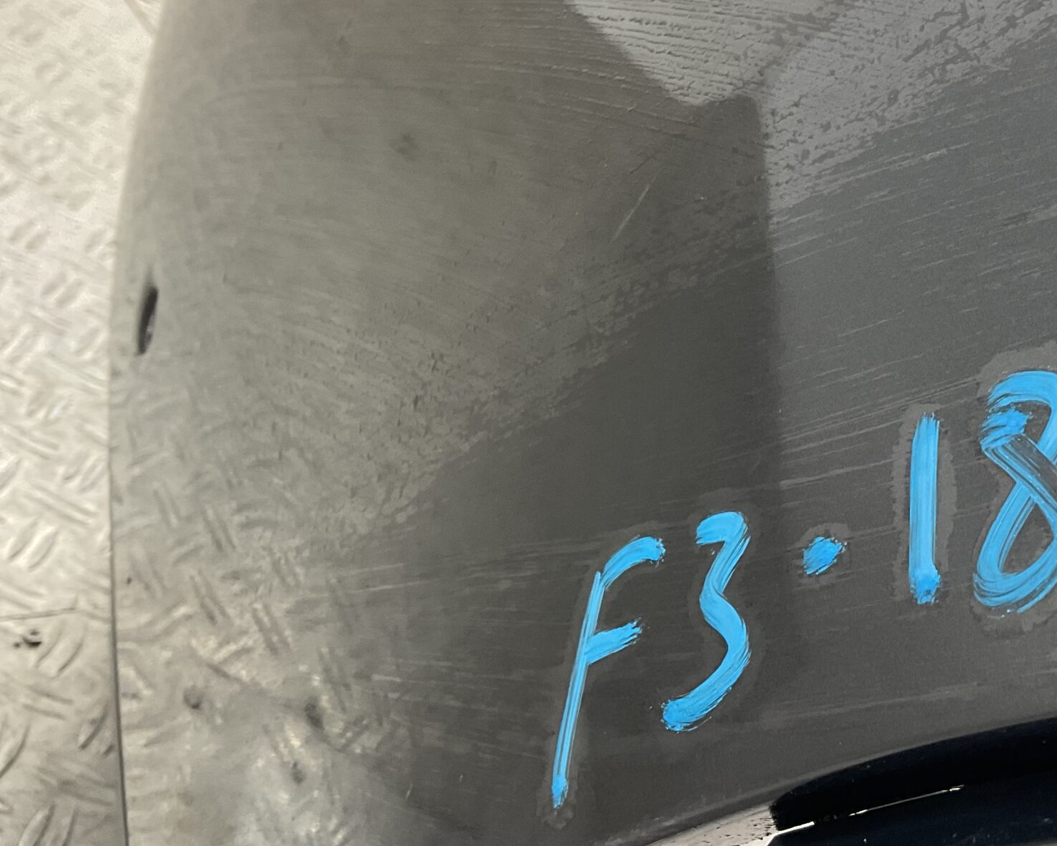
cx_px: 887
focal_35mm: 49
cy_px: 319
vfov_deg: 30.7
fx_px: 1533
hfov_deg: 36.4
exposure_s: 1/60
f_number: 1.8
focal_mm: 3
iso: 64
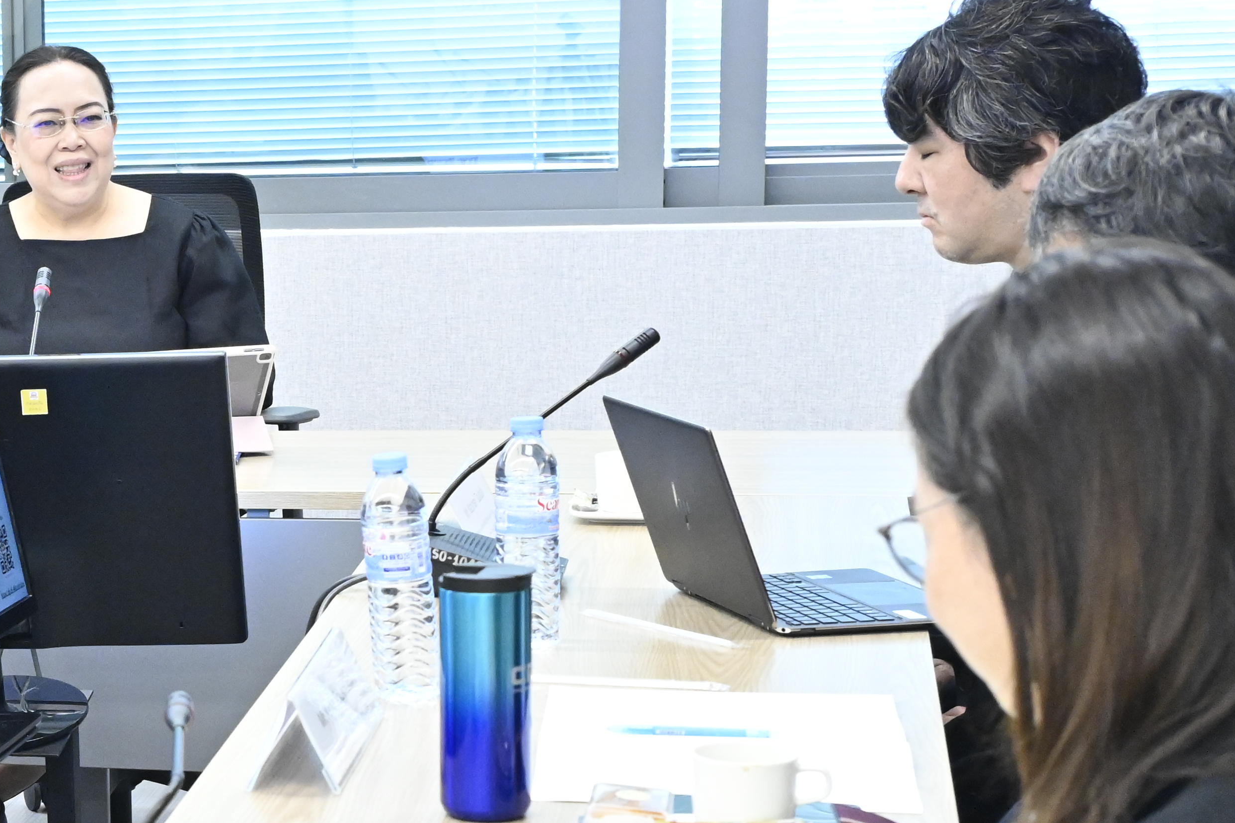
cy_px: 571
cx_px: -437
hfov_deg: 19.6
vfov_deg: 14.4
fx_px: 3247
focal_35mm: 95
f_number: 4.5
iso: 3200
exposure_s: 1/160
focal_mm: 28.5
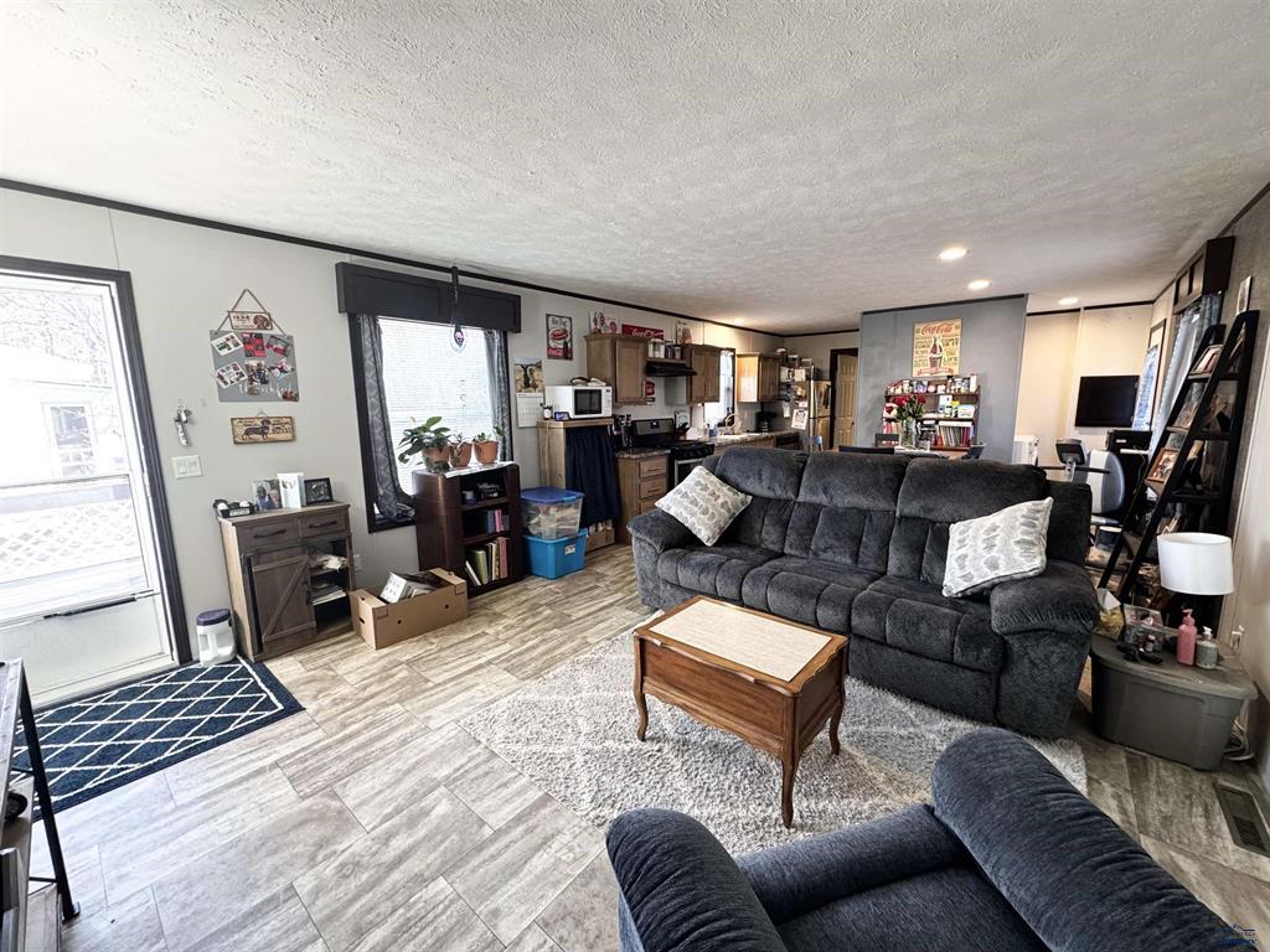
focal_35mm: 14
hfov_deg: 102.1
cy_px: 476
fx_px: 514
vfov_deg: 85.7
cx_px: 635
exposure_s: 1/60
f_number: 2.2
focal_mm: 2.22
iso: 320
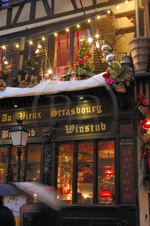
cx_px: 75
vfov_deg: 41.2
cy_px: 113
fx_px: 301
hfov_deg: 28.0
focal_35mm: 48
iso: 100
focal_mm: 32
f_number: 5.6
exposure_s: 1/1.25
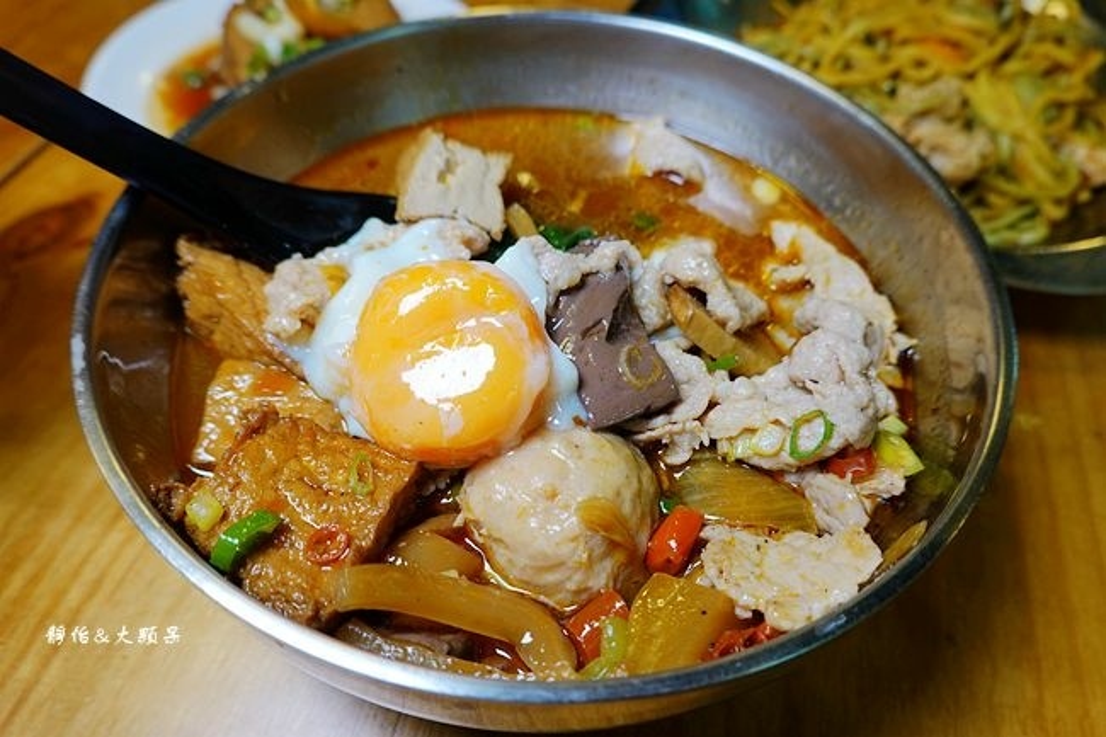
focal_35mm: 24
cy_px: 368
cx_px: 553
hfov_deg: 73.8
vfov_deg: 53.1
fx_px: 737
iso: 125
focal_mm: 9
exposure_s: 1/40
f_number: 2.8
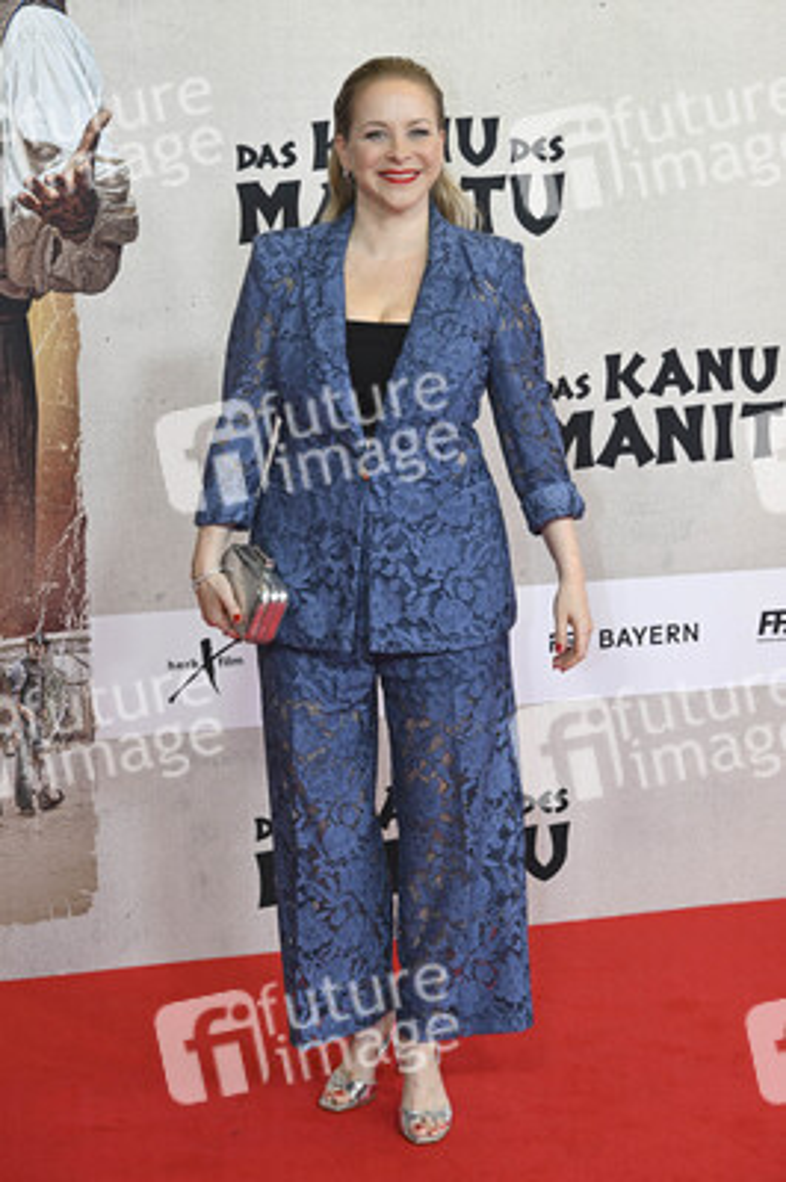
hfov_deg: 18.2
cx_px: 393
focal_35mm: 75
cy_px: 591
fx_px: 2460
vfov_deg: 27.0
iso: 800
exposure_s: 1/160
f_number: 5.6
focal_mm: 75
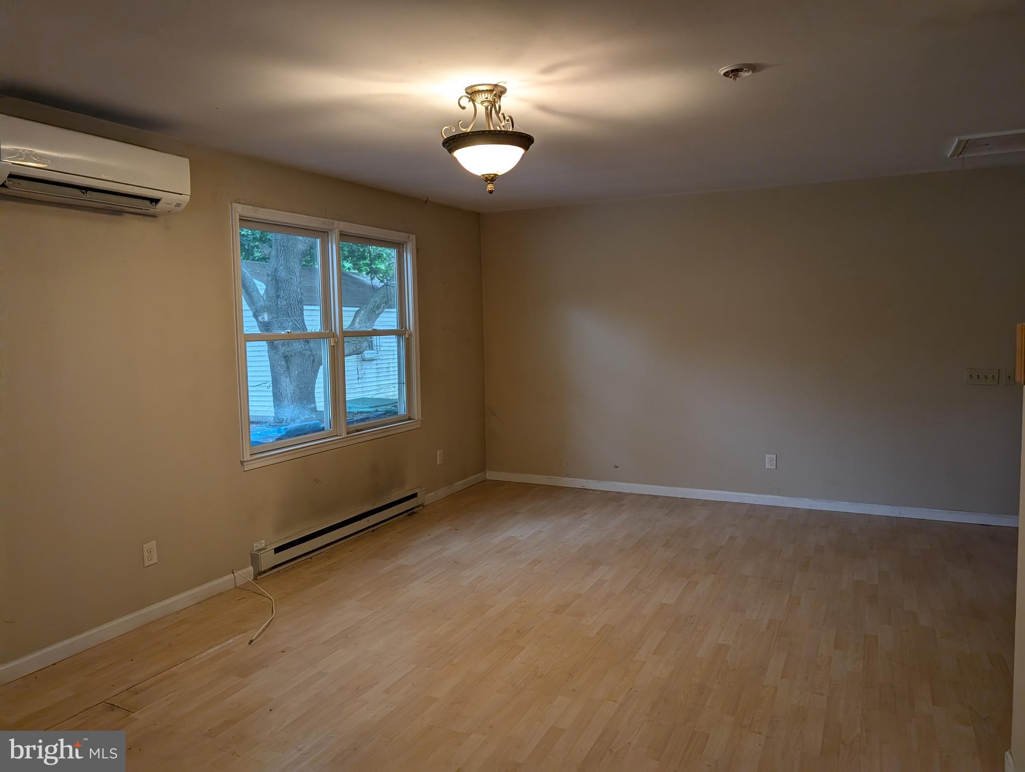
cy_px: 386
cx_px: 512
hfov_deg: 71.5
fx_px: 712
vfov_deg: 56.9
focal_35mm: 24
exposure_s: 1/120
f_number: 1.68
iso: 194
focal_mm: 6.9
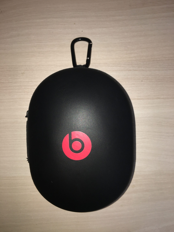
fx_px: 194
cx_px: 87
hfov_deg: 48.2
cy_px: 116
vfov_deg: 61.7
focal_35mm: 29
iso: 25
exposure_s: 1/38
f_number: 2.2
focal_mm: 4.15
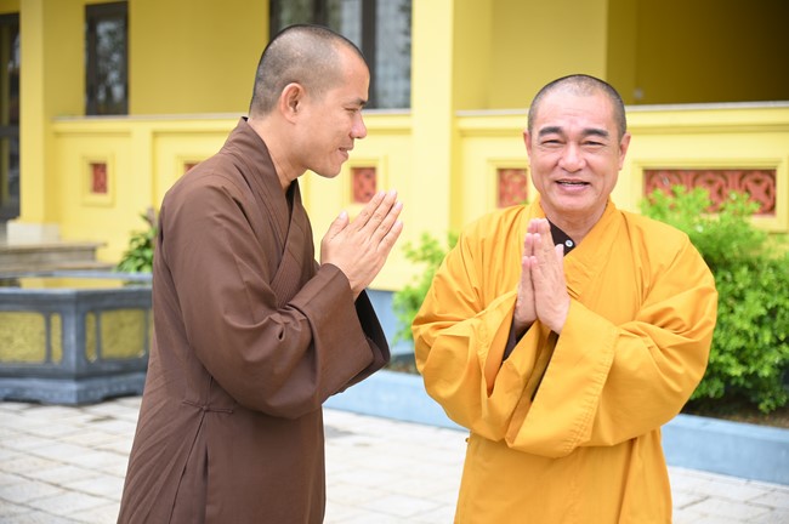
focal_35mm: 62
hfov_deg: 32.4
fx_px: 1357
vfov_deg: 21.9
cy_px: 262
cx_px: 394
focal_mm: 62
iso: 100
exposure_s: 1/125
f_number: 4
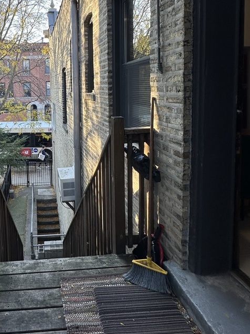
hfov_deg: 52.5
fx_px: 231
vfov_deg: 69.0
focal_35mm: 24
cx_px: 44
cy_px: 105
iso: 40
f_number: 2.2
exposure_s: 1/148
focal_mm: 2.22
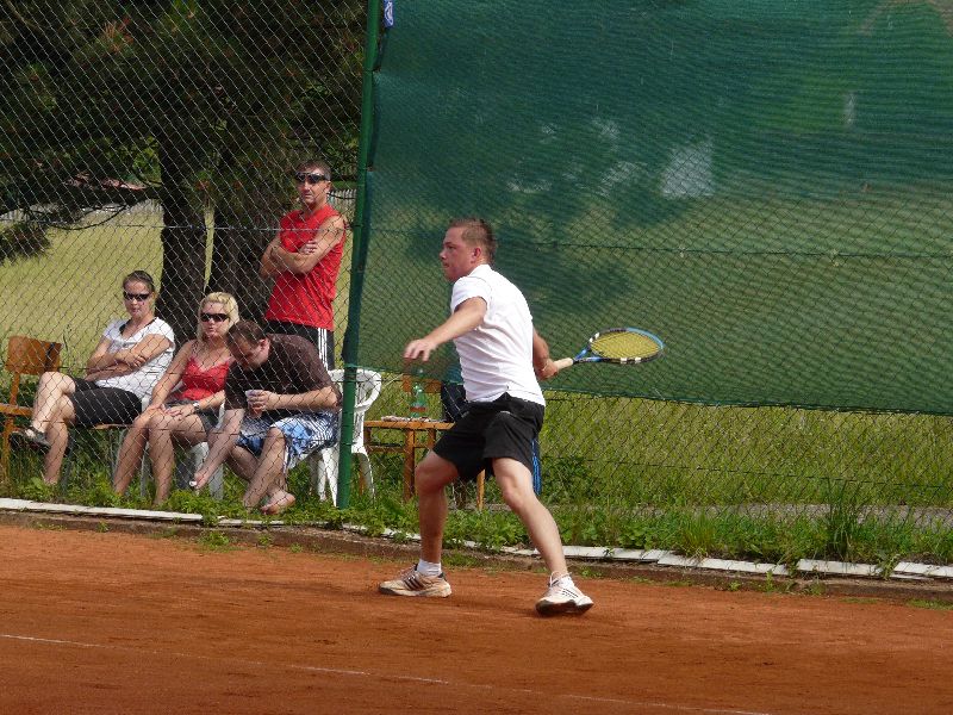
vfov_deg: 8.0
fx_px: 5121
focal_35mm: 186
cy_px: 358
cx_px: 476
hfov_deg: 10.6
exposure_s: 1/250
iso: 125
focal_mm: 30.6
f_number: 5.6
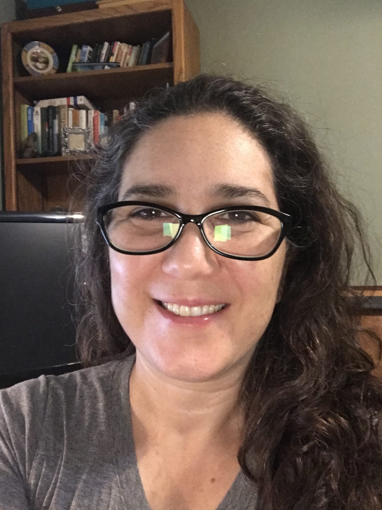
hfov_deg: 42.9
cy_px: 261
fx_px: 486
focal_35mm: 33
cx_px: 192
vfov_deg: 55.3
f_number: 2.2
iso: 320
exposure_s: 1/20
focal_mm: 2.87
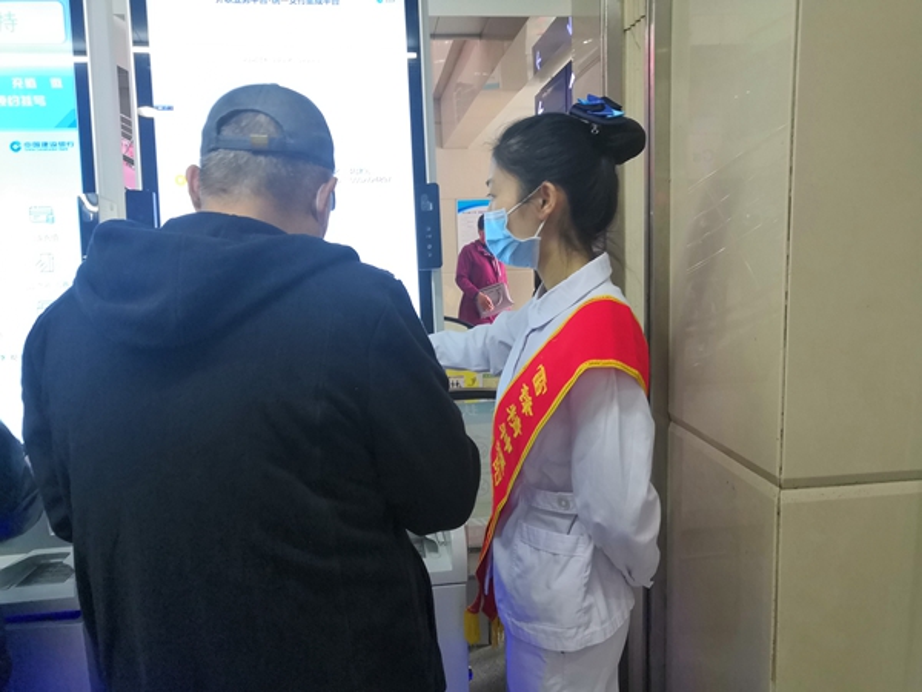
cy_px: 346
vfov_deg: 51.4
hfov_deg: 65.3
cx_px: 461
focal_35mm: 27
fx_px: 719
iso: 200
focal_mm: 3.95
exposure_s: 1/33.3
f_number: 1.8
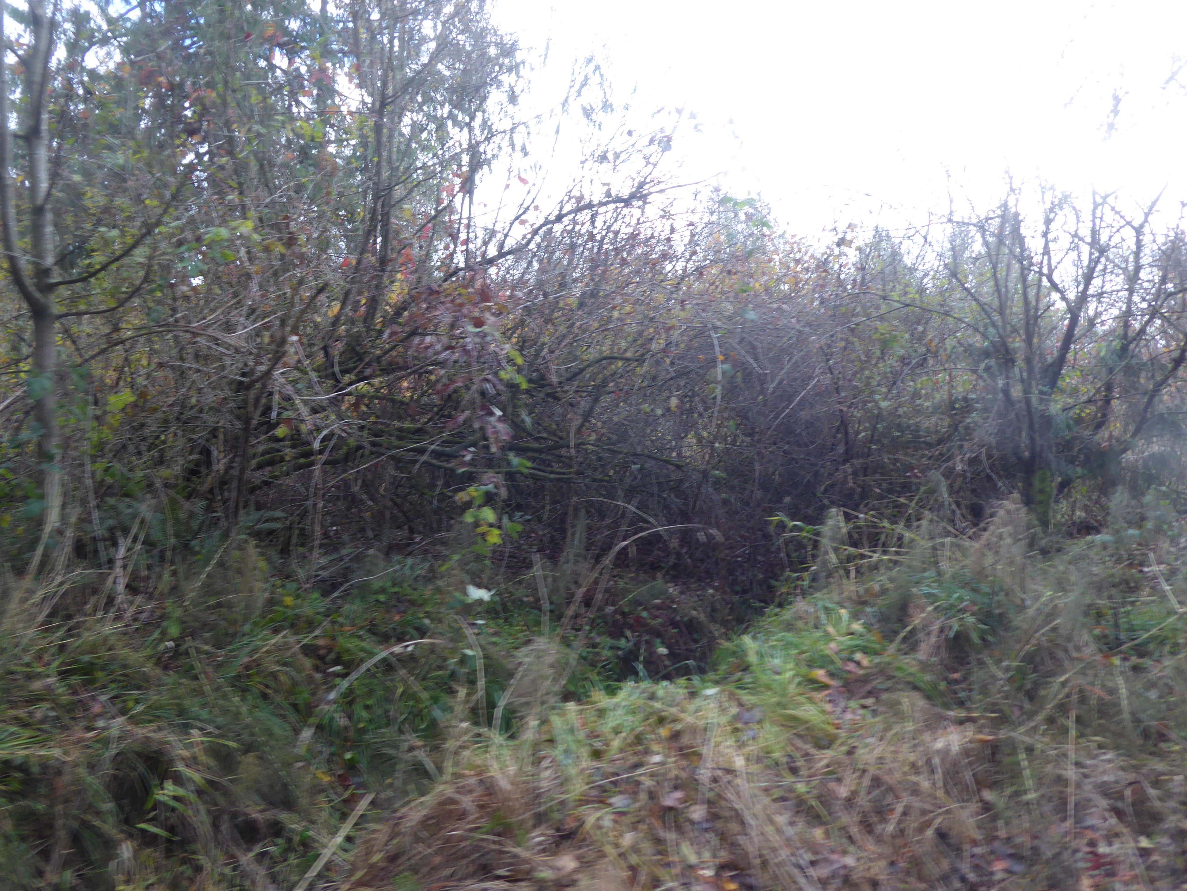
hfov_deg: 71.6
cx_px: 594
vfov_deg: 56.8
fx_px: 823
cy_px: 446
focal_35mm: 24
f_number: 3.3
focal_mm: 4.3
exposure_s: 1/60
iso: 100
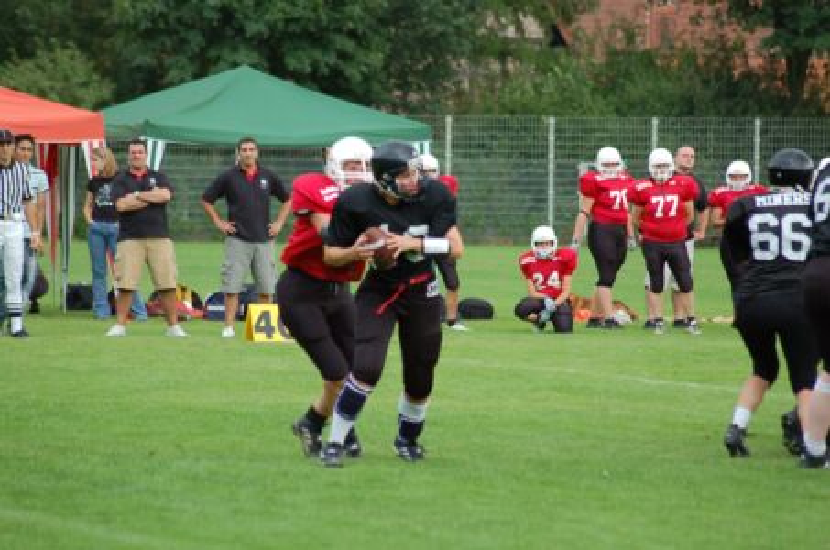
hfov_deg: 8.1
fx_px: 5867
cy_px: 275
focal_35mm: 255
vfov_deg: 5.4
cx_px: 415
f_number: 4.8
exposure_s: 1/500
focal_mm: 170
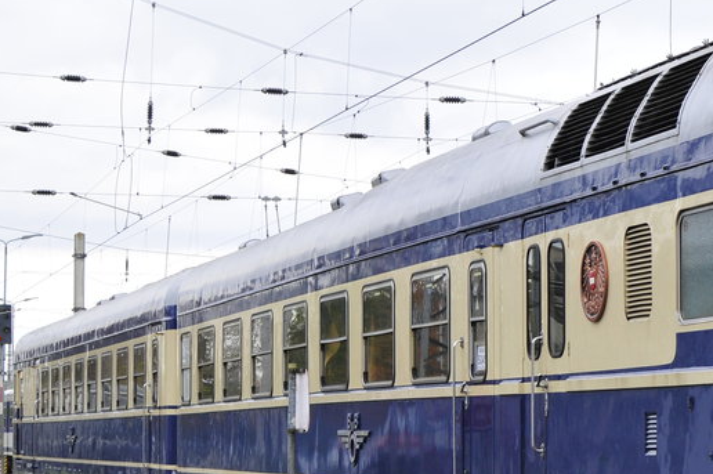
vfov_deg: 11.2
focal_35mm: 122
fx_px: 2417
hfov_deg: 16.5
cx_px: 647
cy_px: 345
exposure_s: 1/180
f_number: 6.7
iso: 250
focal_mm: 35
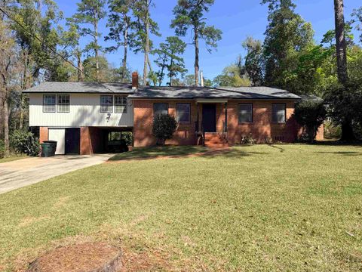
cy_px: 136
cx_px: 176
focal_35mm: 25
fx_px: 261
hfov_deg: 69.4
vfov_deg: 54.9
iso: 80
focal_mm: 6.76
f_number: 1.78
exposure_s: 1/3953
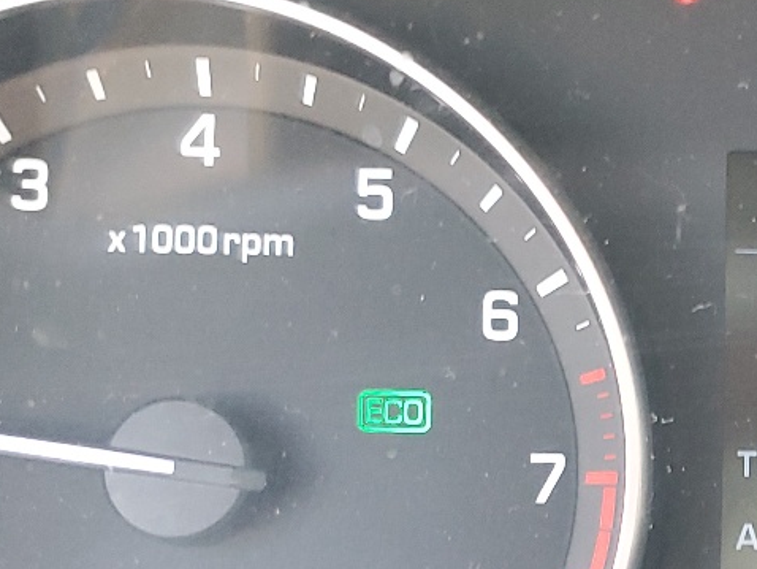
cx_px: 882
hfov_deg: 21.1
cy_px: 369
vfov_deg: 17.0
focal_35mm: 87
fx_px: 1904
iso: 228
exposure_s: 1/60.2
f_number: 1.5
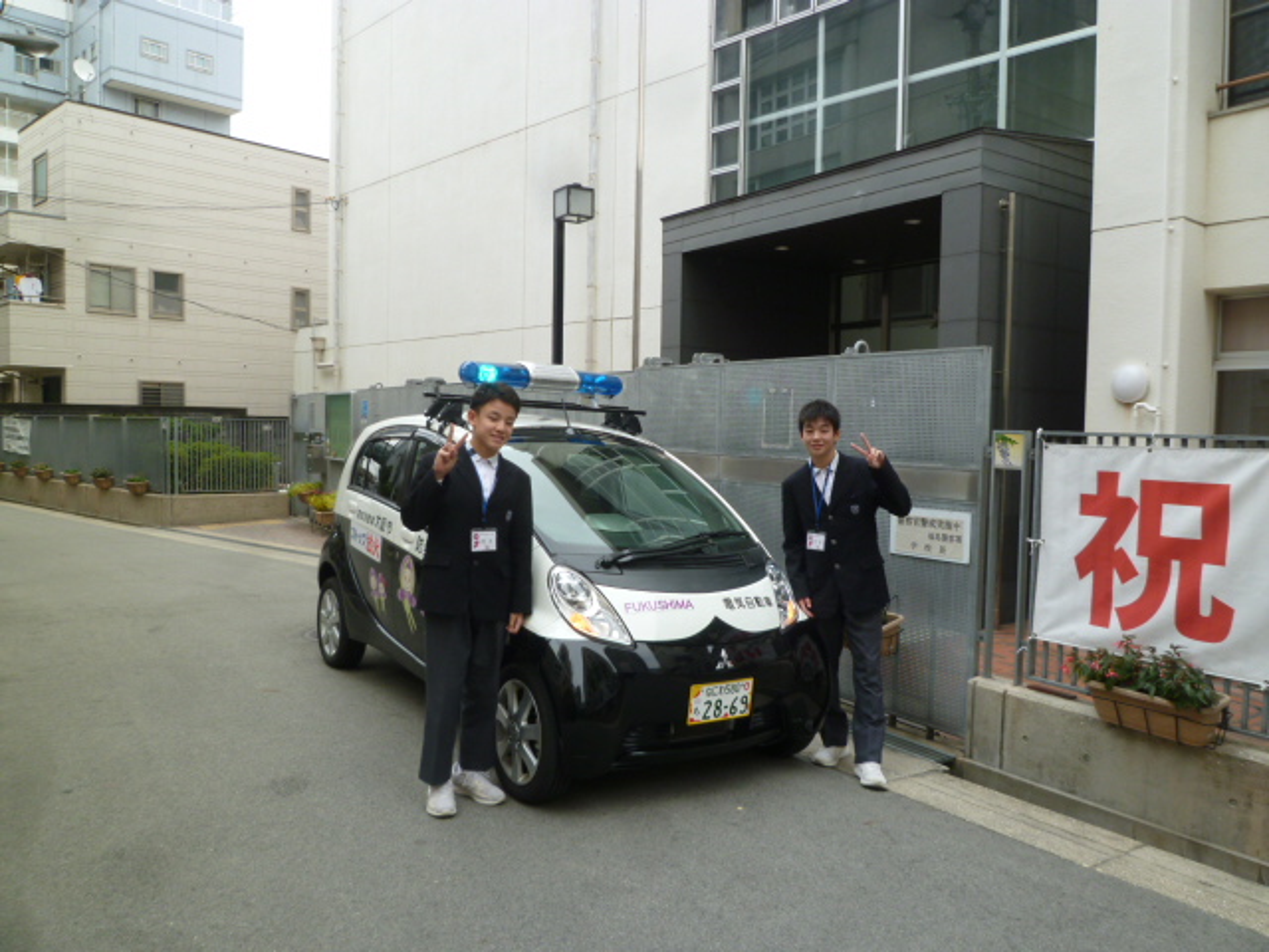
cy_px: 476
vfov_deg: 54.9
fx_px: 916
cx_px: 634
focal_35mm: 25
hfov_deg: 69.4
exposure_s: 1/125
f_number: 3.5
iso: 80
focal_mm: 4.5
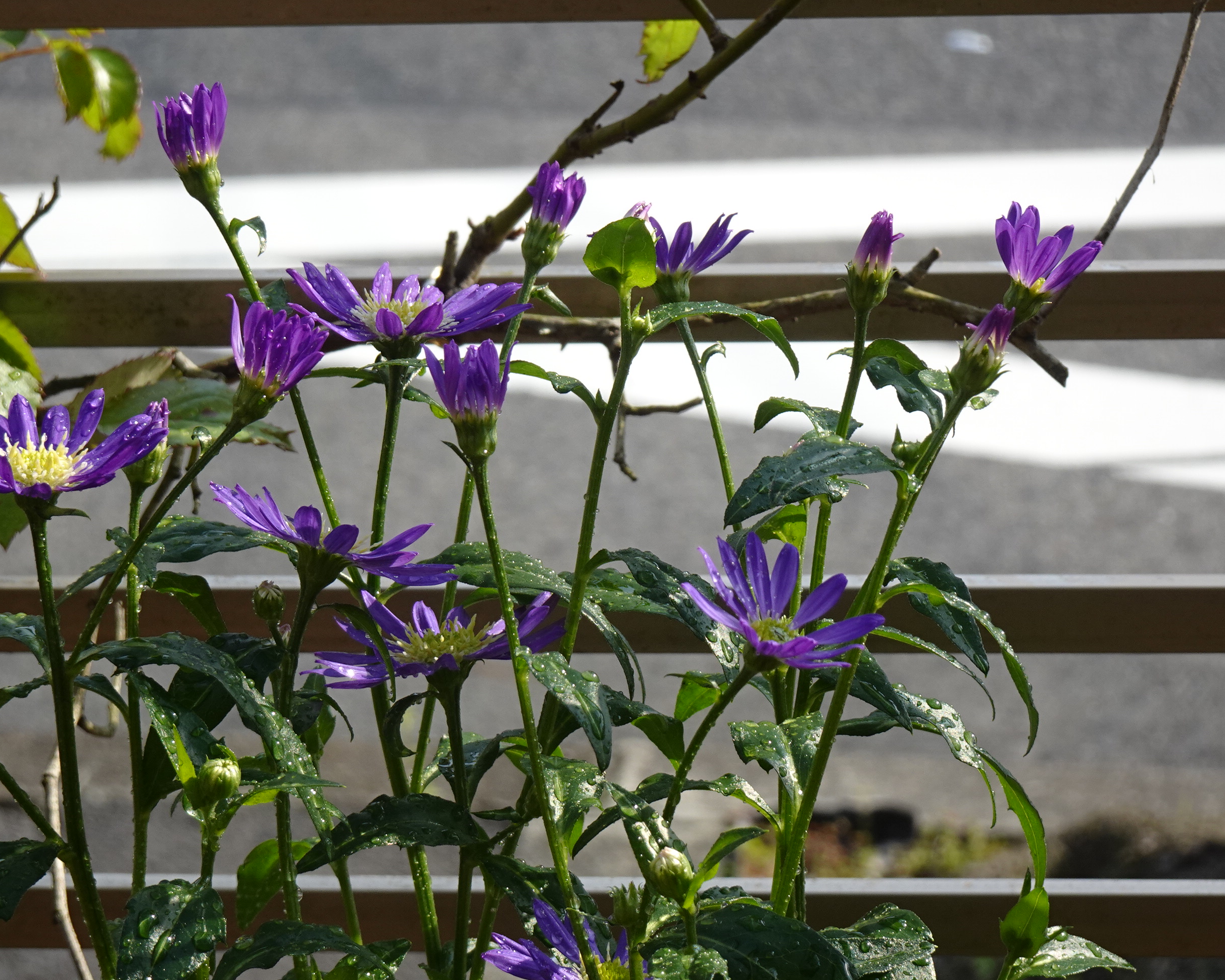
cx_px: 617
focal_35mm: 144
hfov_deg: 13.4
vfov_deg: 10.7
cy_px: 491
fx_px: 5221
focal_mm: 21.87
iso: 80
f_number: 5.6
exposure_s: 1/200
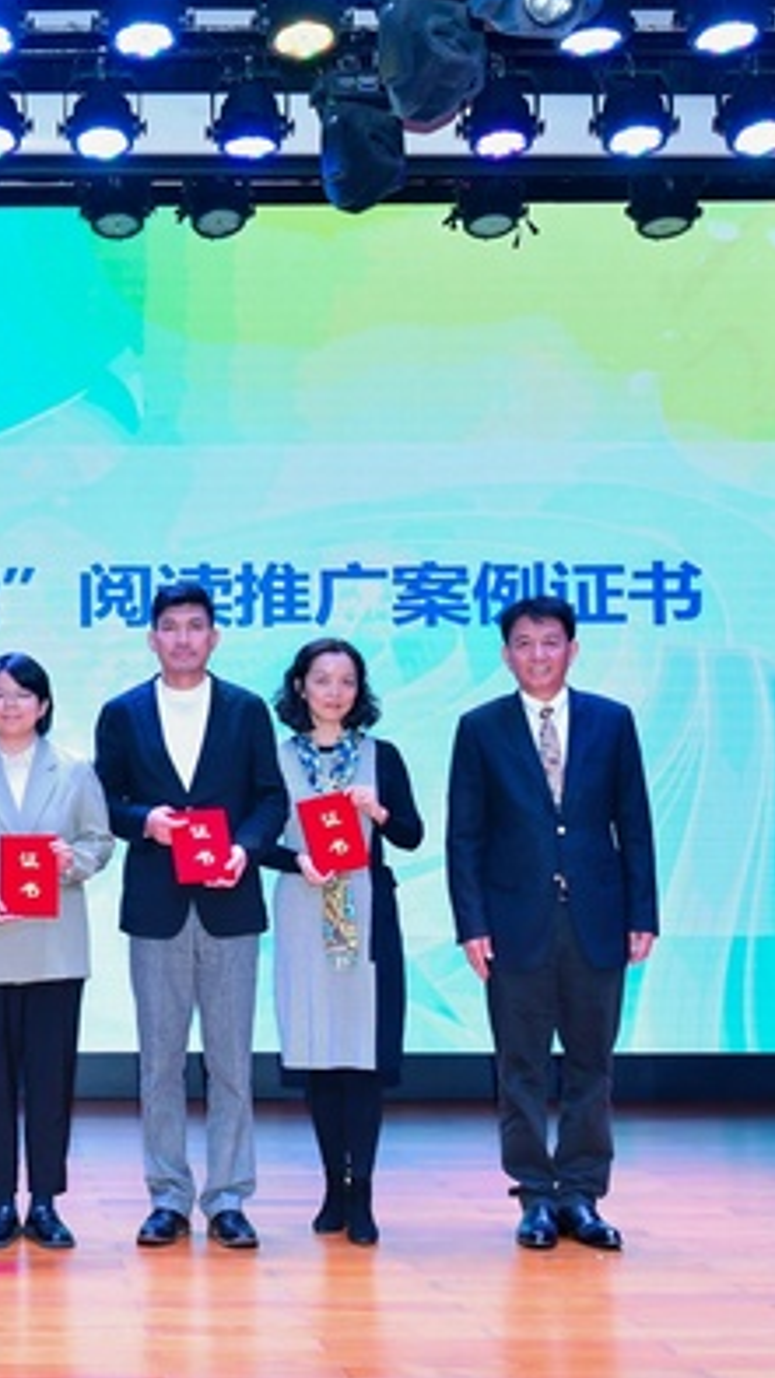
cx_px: -39
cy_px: 685
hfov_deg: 20.6
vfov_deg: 37.2
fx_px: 2046
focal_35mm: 56
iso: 1600
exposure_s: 1/250
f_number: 5
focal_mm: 35
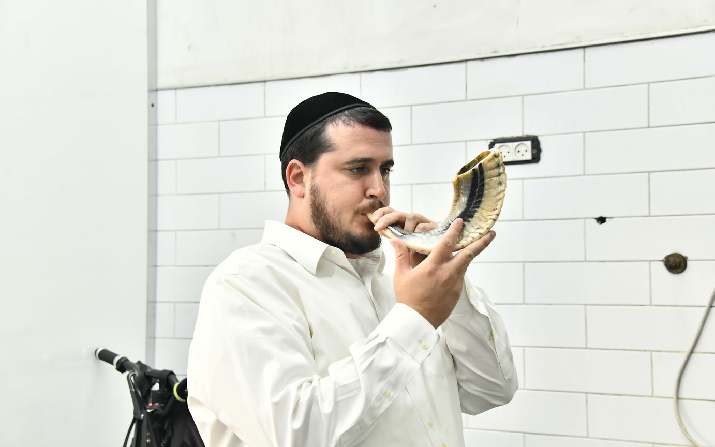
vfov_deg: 20.3
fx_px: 1247
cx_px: 362
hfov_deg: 32.0
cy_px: 218
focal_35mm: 64
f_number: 5.6
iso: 3200
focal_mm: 62
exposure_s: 1/200
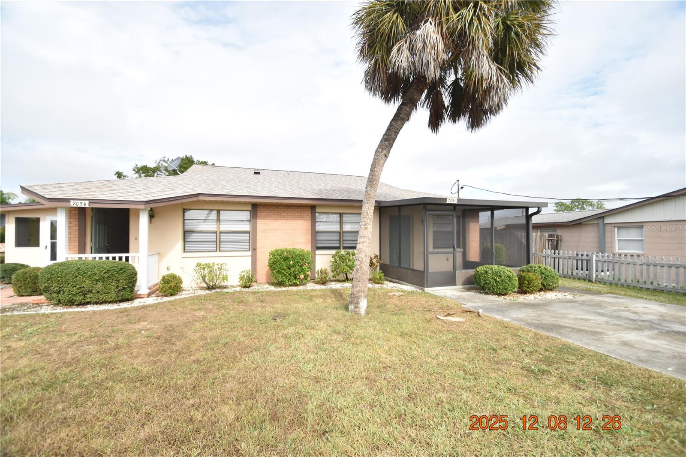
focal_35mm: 15
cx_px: 343
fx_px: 286
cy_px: 228
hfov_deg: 100.4
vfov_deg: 77.3
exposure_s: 1/4000
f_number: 3.5
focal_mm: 10
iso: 800
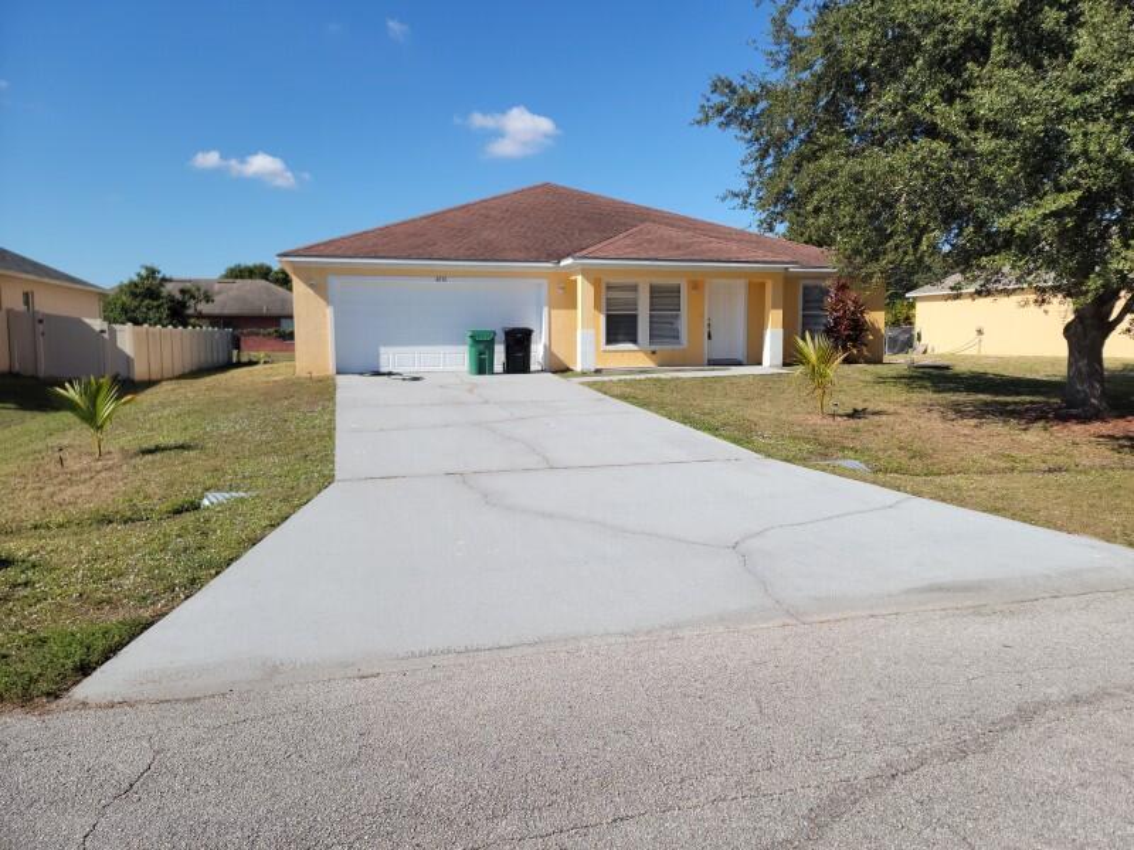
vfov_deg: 54.9
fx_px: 819
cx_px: 567
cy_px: 425
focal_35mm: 25
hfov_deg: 69.4
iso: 20
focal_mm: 7
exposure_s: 1/1135
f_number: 1.8
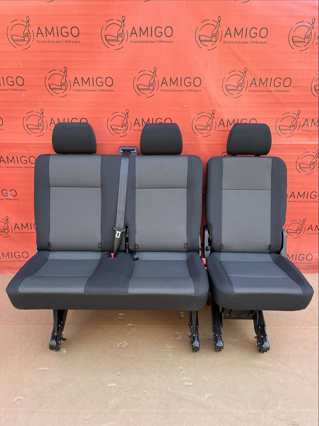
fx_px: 319
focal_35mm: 26
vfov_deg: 67.3
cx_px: 160
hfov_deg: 53.1
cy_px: 213
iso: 100
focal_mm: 5.1
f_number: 1.6
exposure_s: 1/121
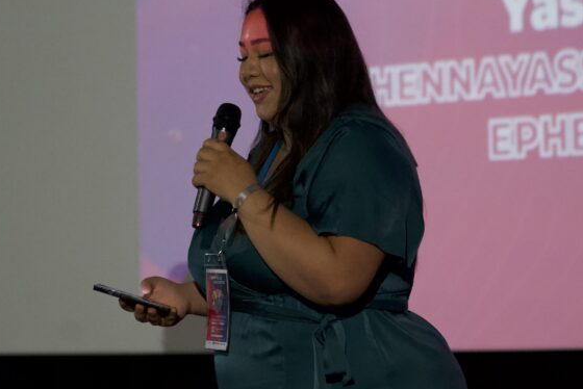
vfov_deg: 7.2
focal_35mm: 192
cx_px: 201
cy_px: 186
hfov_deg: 10.7
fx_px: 3111
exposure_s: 1/160
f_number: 4
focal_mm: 105
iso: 8000
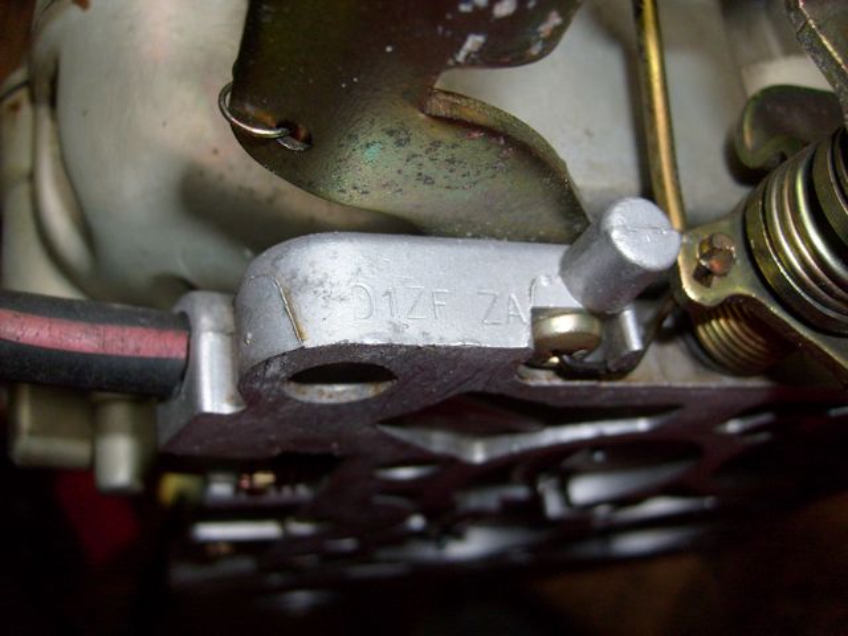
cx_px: 424
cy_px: 318
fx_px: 857
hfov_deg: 52.6
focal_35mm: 35
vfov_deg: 40.7
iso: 100
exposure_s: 1/45
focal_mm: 5.8
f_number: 2.8
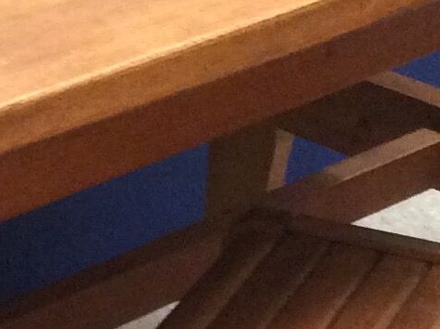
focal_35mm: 175
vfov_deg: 8.4
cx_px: -68
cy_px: 396
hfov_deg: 11.1
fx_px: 2221
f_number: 2.4
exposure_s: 1/17
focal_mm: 3.3
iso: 250
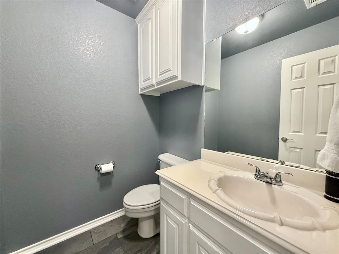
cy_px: 127
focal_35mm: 14
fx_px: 137
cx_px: 170
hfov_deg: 102.1
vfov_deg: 85.7
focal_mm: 2.22
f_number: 2.2
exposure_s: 1/60
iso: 500
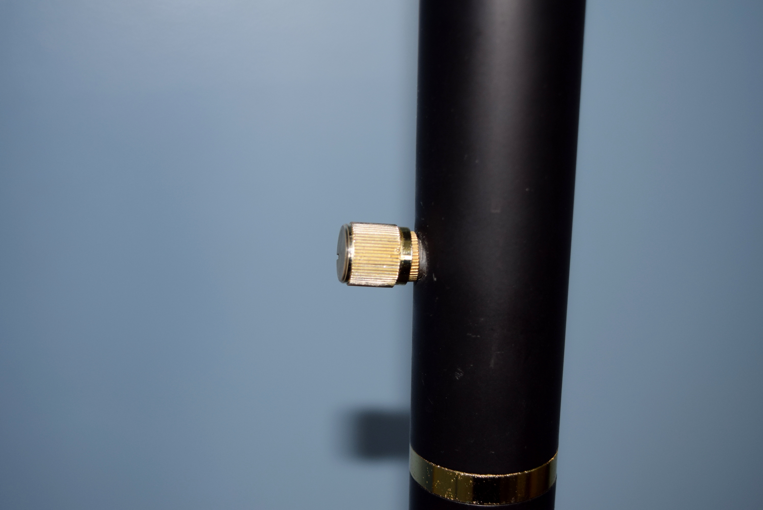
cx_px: 382
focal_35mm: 51
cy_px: 255
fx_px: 1082
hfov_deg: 38.9
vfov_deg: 26.5
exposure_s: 1/125
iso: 280
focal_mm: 34
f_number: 5.6
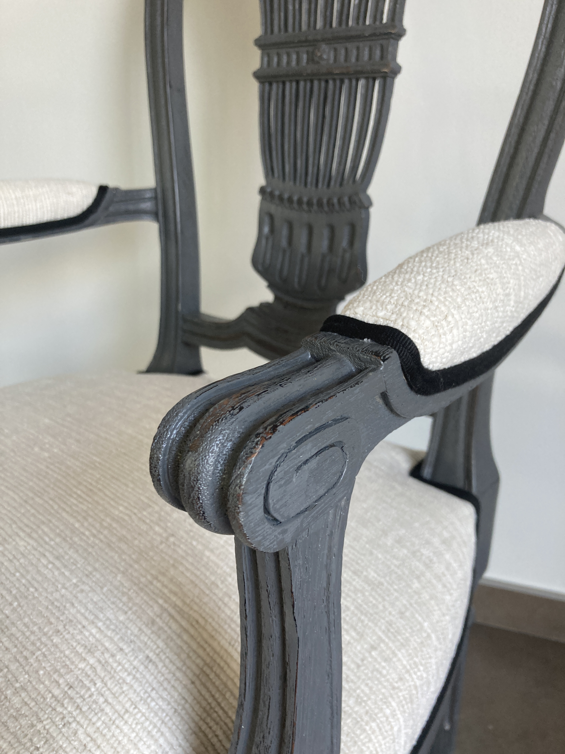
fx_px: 609
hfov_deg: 49.7
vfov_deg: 63.4
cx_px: 282
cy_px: 377
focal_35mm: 28
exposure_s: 1/70
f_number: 1.8
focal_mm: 3.99
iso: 80
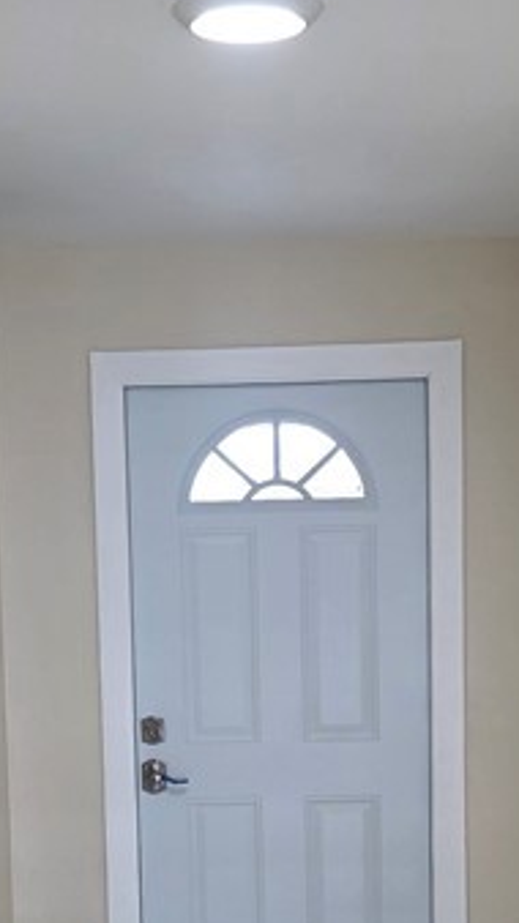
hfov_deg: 15.9
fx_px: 1860
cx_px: 251
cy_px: 786
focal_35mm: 76
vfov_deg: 27.1
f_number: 1.7
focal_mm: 6.3
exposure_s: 1/120
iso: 160
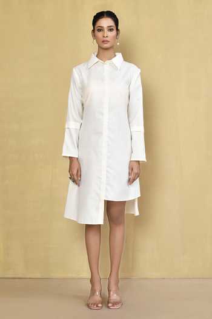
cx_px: 106
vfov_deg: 39.6
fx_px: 442
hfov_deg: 27.0
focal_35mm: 50
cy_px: 160
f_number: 10
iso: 250
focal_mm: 50
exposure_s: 1/160
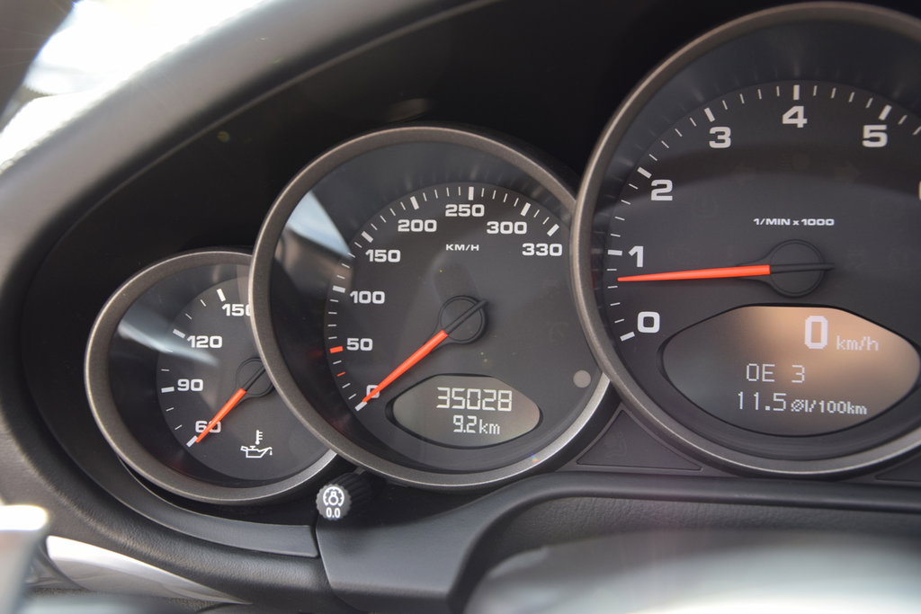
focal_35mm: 51
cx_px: 460
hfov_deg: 38.9
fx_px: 1305
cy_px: 307
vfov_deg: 26.5
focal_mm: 34
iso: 400
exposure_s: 1/125
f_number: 5.6
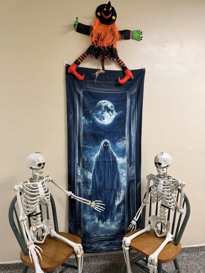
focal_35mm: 24
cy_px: 136
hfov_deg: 56.8
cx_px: 102
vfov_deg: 71.6
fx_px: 190
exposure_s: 1/60
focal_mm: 6.76
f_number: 1.78
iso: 200
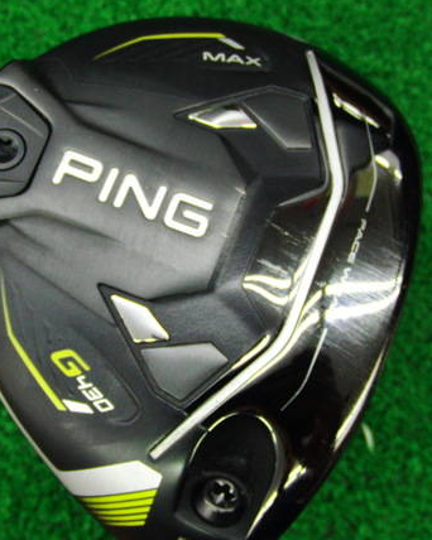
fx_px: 864
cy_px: 247
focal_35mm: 54
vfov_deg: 34.7
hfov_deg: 28.1
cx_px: 186
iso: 400
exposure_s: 1/50
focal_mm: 6.42
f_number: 3.6
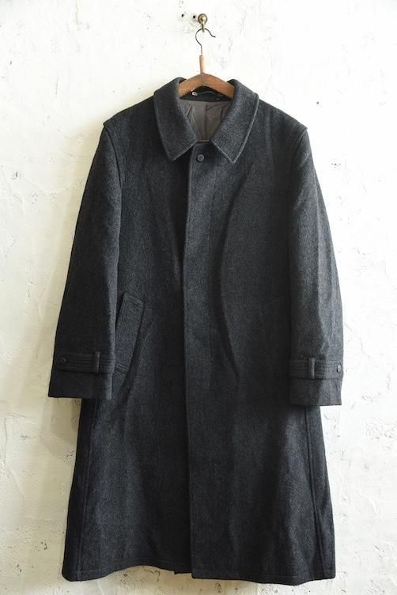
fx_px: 578
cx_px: 198
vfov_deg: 54.4
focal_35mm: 35
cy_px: 298
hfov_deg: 37.9
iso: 1250
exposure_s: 1/80
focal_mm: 35
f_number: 5.6
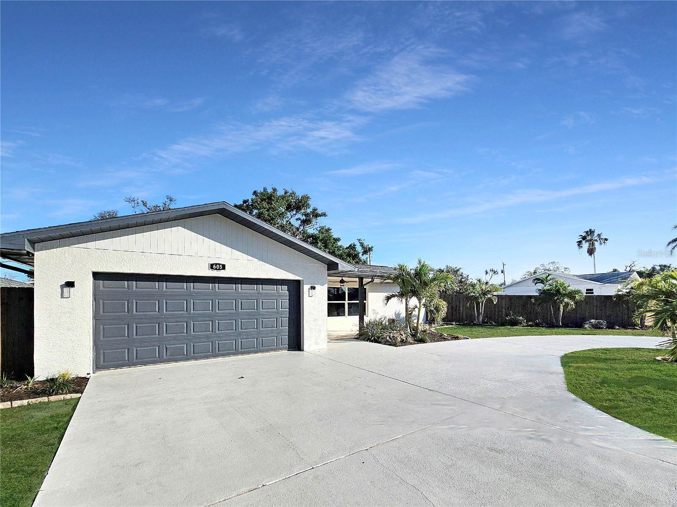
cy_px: 254
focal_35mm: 13
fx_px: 254
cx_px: 338
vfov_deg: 89.9
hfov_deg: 106.2
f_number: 2.2
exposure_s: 1/5000
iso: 50
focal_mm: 2.2
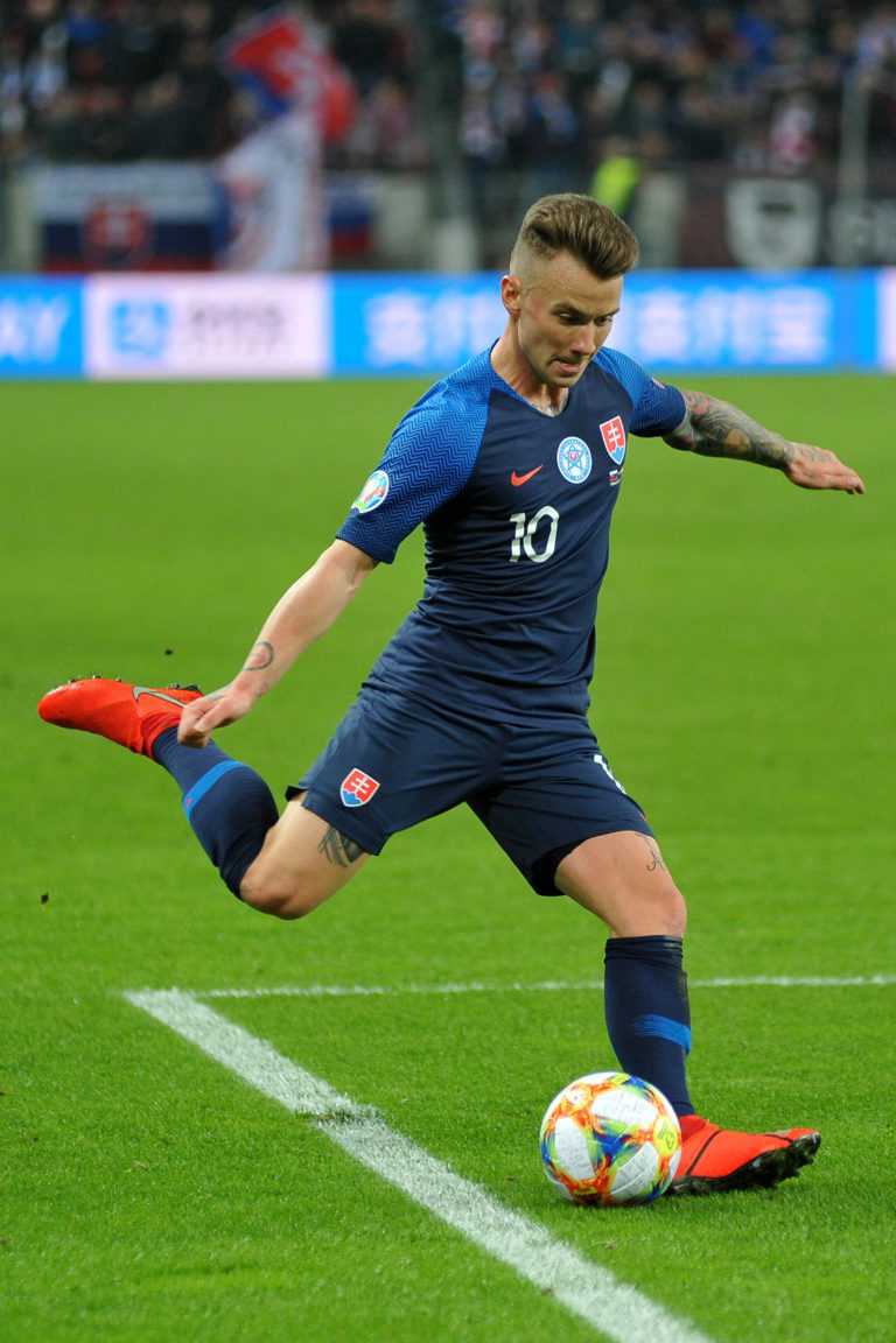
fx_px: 6346
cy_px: 672
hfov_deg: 8.1
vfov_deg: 12.1
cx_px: 448
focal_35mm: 170
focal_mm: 170
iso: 1600
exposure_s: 1/800
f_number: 3.2
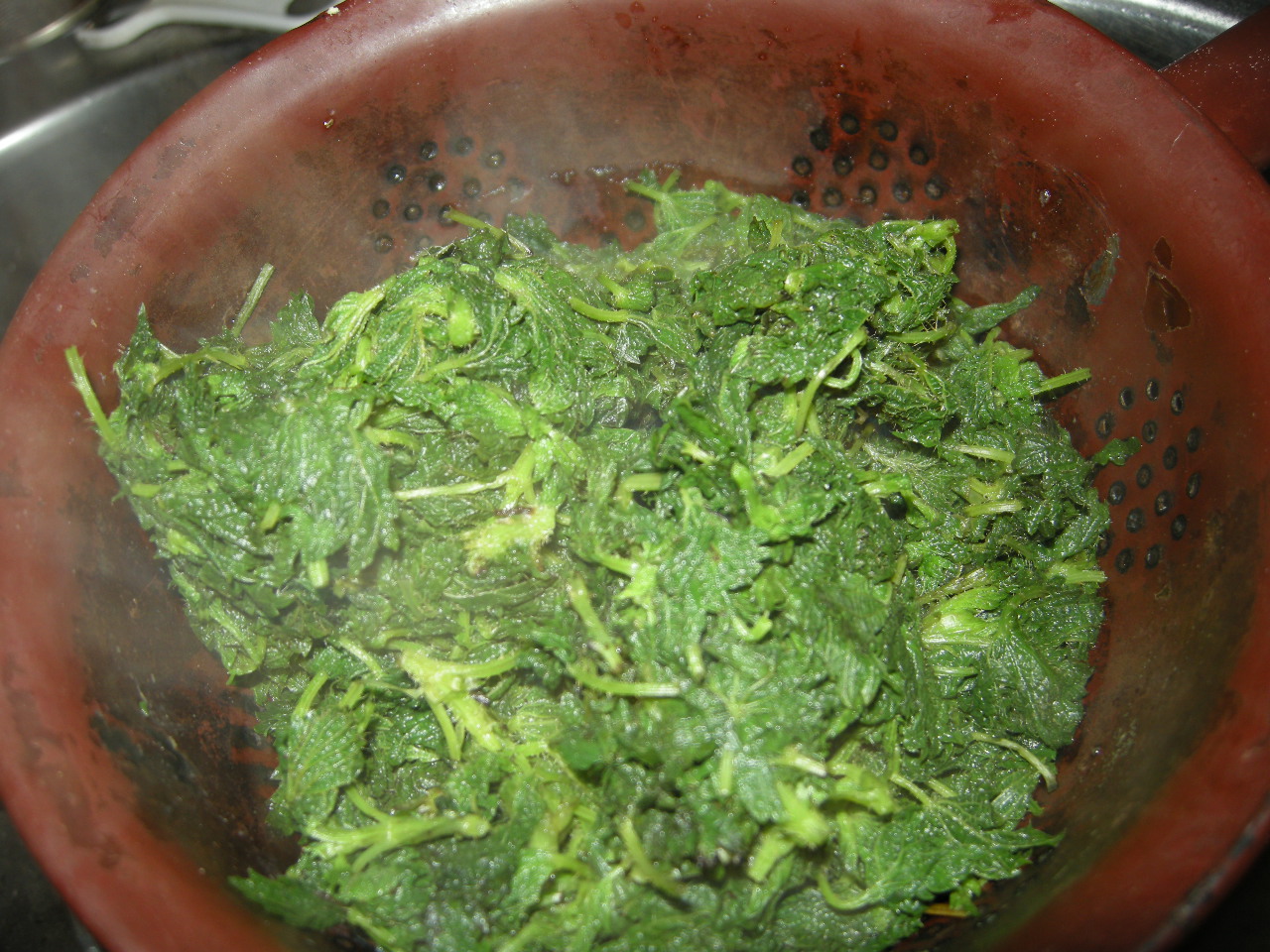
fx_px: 1284
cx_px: 635
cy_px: 476
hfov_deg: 52.6
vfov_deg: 40.7
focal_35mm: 35
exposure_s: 1/60
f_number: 2.7
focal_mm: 7.5
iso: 64
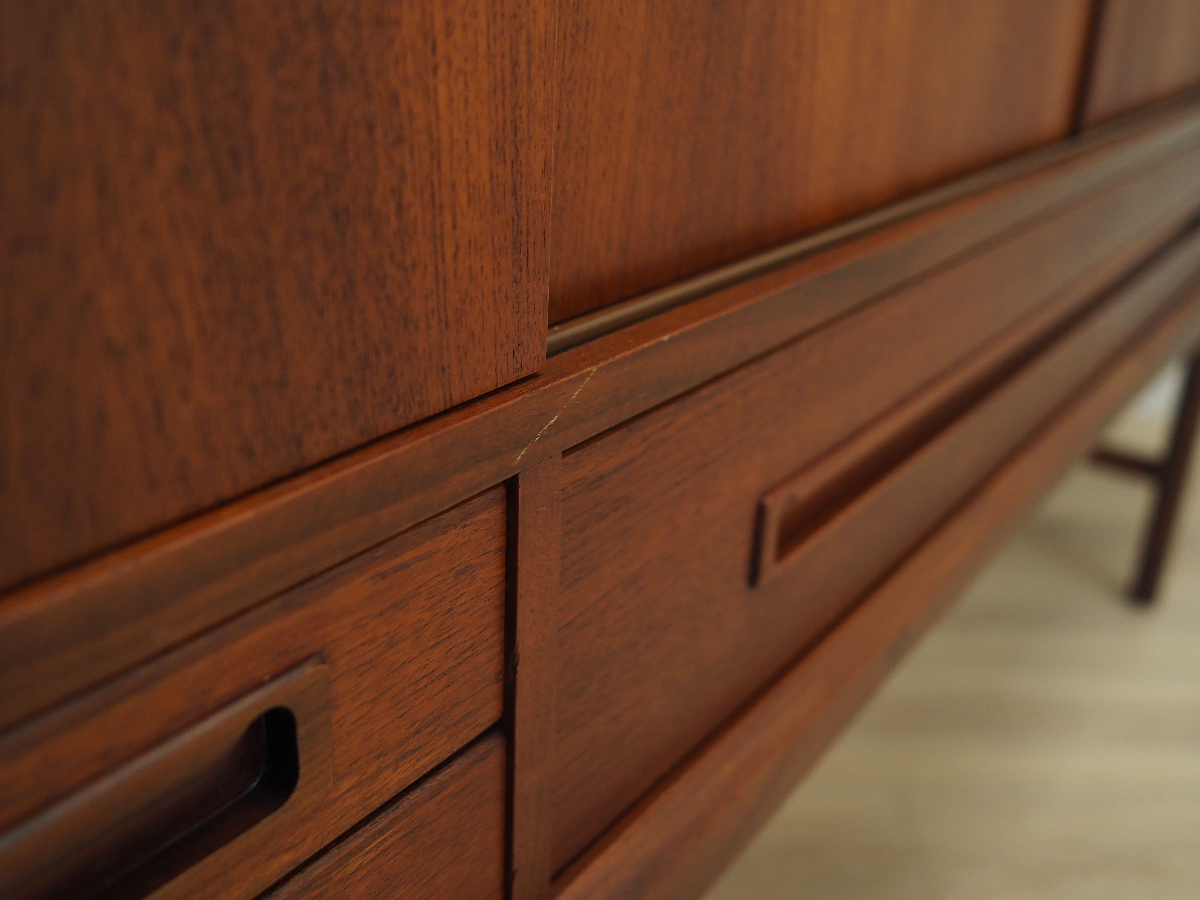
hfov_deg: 54.0
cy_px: 450
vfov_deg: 41.8
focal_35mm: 34
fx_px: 1179
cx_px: 600
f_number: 2.2
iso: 1000
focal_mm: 17
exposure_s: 1/100
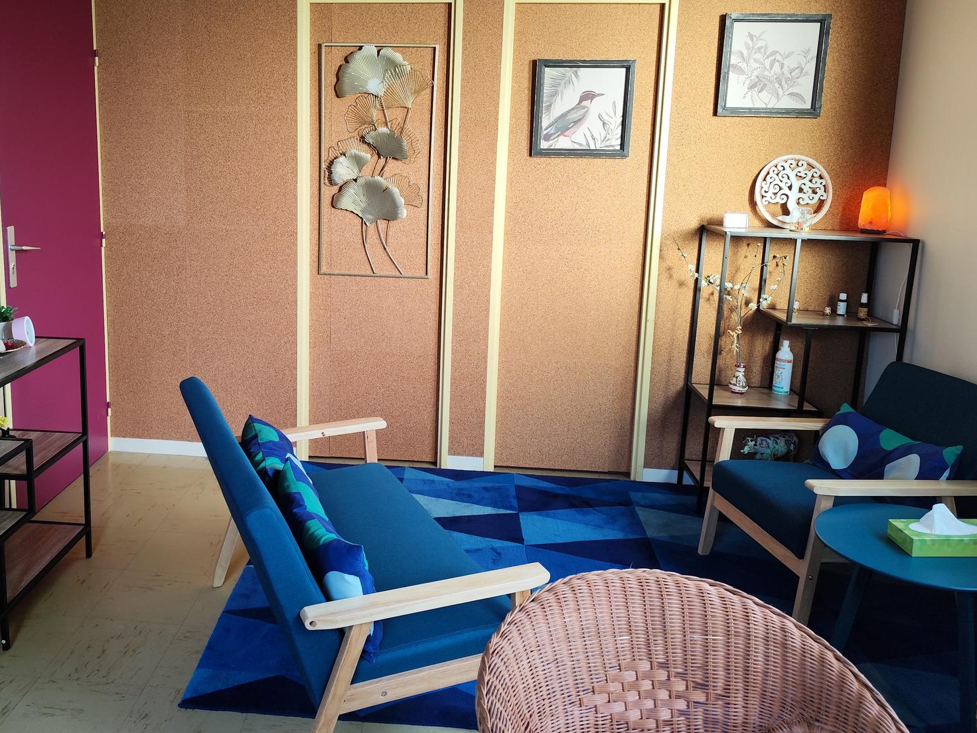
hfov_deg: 59.2
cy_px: 284
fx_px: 847
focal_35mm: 30
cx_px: 369
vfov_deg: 46.5
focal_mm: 6.19
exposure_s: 1/100
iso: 125
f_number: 1.65
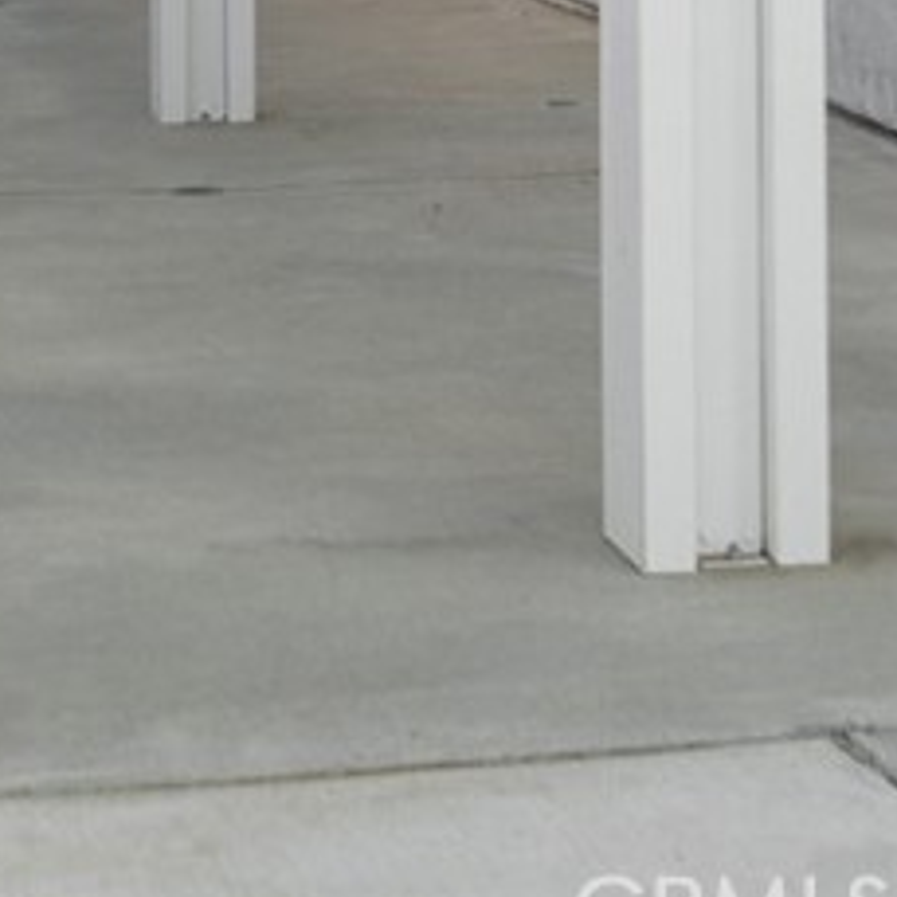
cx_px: 411
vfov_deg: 14.0
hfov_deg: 14.8
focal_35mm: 118
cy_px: -370
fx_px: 3459
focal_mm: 21
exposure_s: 1/50
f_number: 8
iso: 160
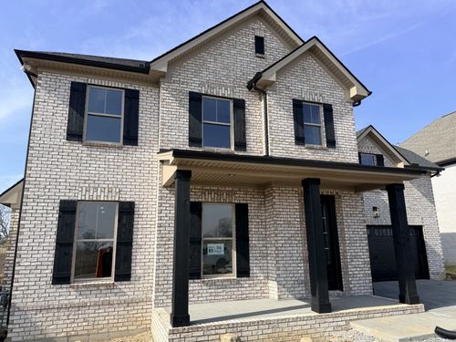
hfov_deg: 71.6
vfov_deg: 56.8
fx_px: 316
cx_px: 228
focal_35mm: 24
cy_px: 171
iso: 80
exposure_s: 1/3145
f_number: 1.78
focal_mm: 6.76
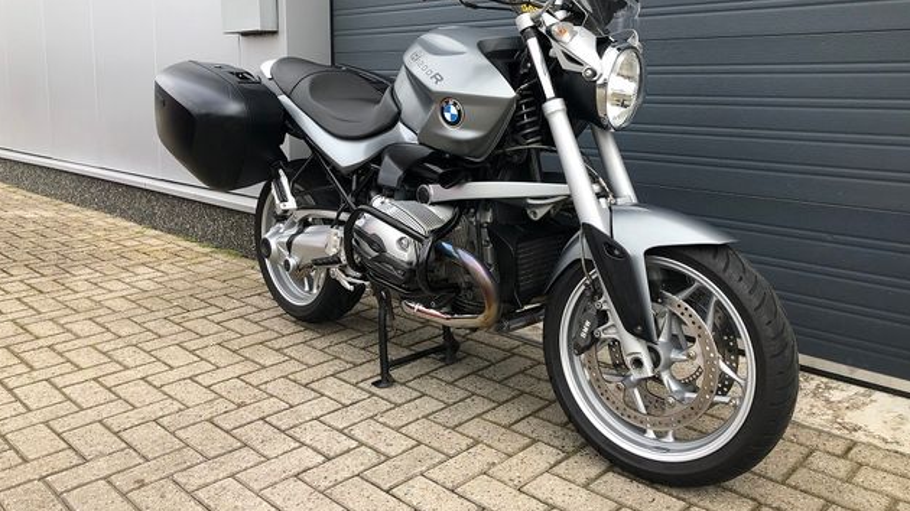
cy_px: 179
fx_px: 748
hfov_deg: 62.6
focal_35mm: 31
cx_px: 452
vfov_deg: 37.4
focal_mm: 3.99
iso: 20
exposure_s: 1/381
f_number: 1.8
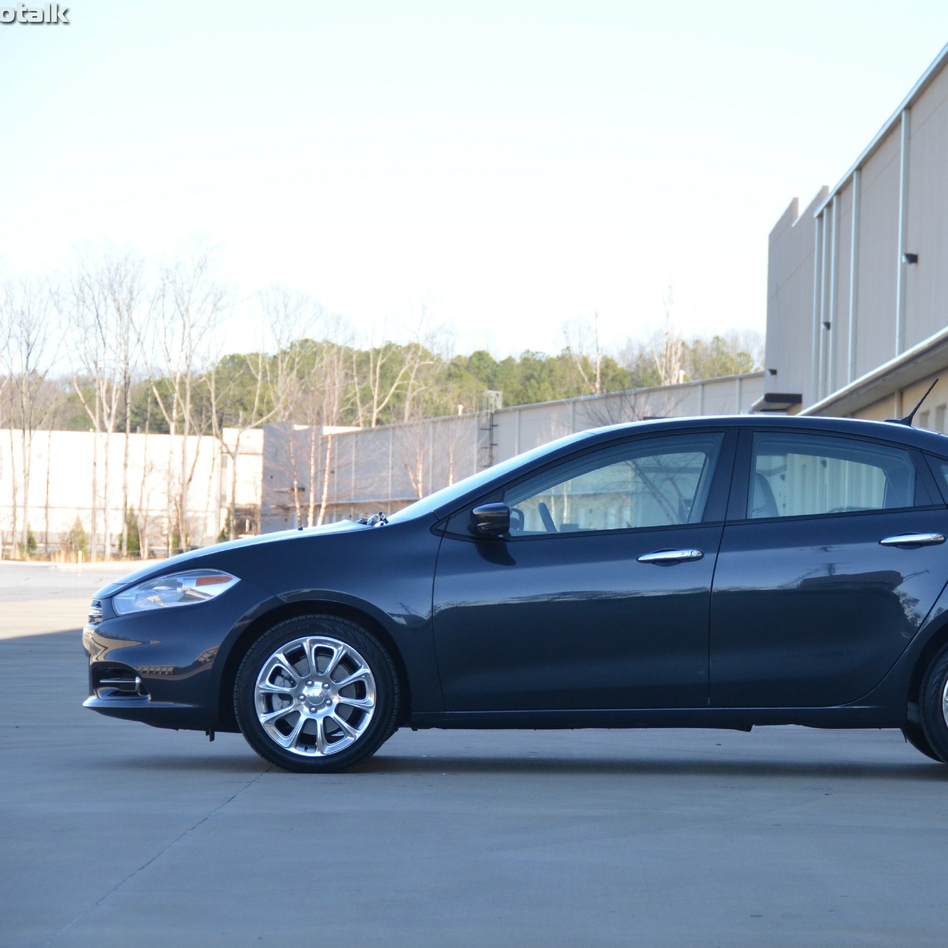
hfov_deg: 12.1
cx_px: 659
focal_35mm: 145
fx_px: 4482
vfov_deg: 12.1
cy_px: 475
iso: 640
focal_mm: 75
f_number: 5
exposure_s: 1/1000
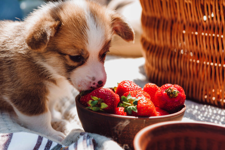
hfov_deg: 28.8
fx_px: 438
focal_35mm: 70
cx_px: 112
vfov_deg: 19.5
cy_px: 75
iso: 320
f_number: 5.6
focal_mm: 70
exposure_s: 1/320
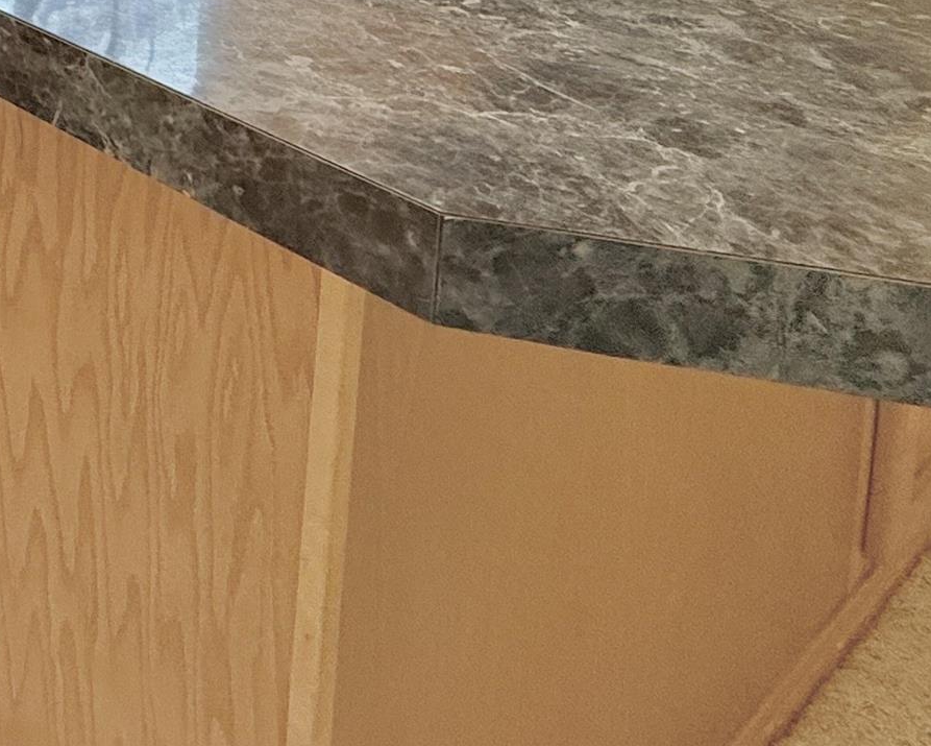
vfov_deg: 23.7
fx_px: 1295
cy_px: -439
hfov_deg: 28.4
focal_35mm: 47
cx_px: -411
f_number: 2.2
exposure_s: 1/120
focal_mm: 2.22
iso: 400
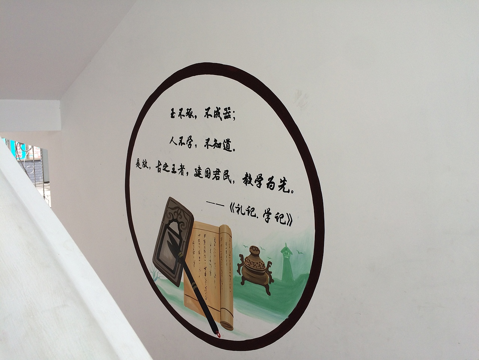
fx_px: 401
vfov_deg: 48.2
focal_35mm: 29
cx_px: 240
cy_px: 180
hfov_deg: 61.7
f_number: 2.2
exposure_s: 1/100
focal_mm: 4.15
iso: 40
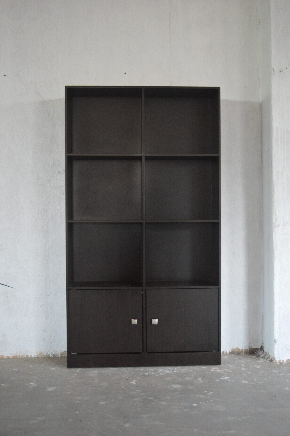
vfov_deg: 45.0
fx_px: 527
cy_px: 218
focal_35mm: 44
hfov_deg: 30.8
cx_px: 145
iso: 2200
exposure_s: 1/60
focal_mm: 29
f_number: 4.2
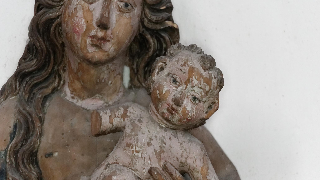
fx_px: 1799
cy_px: 78
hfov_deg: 10.2
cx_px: 160
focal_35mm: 212
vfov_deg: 5.7
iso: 6400
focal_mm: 135
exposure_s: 1/250
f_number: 5.6
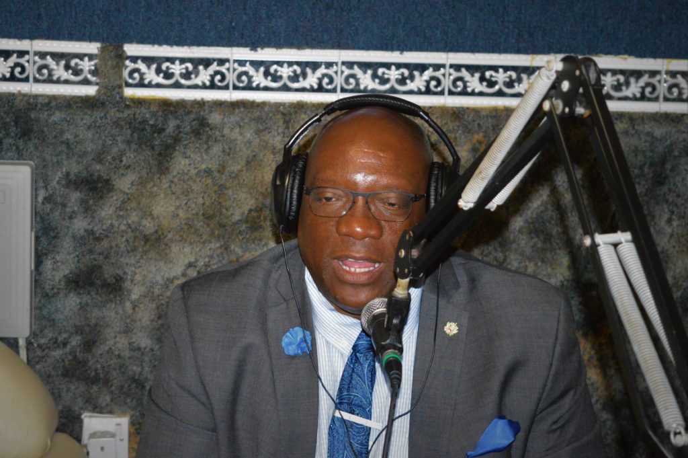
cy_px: 229
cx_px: 344
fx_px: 1375
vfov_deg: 18.9
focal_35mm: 72
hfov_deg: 28.1
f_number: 5.6
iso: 6400
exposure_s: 1/125
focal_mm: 48
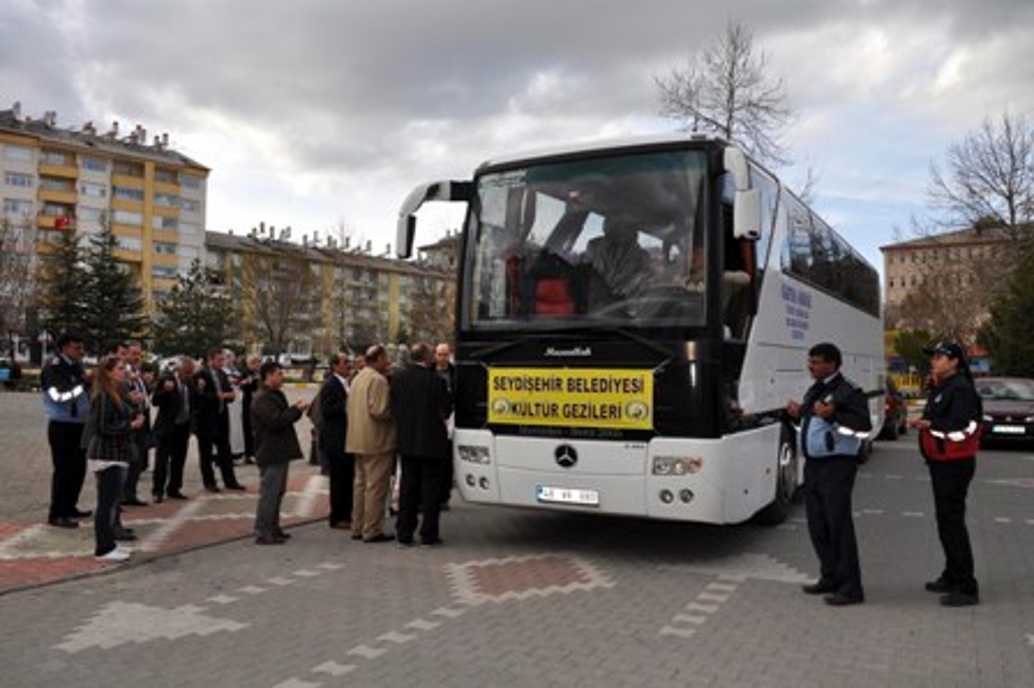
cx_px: 517
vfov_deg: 43.5
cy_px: 344
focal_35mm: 30
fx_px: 861
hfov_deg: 62.0
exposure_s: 1/200
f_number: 7.1
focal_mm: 20
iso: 200
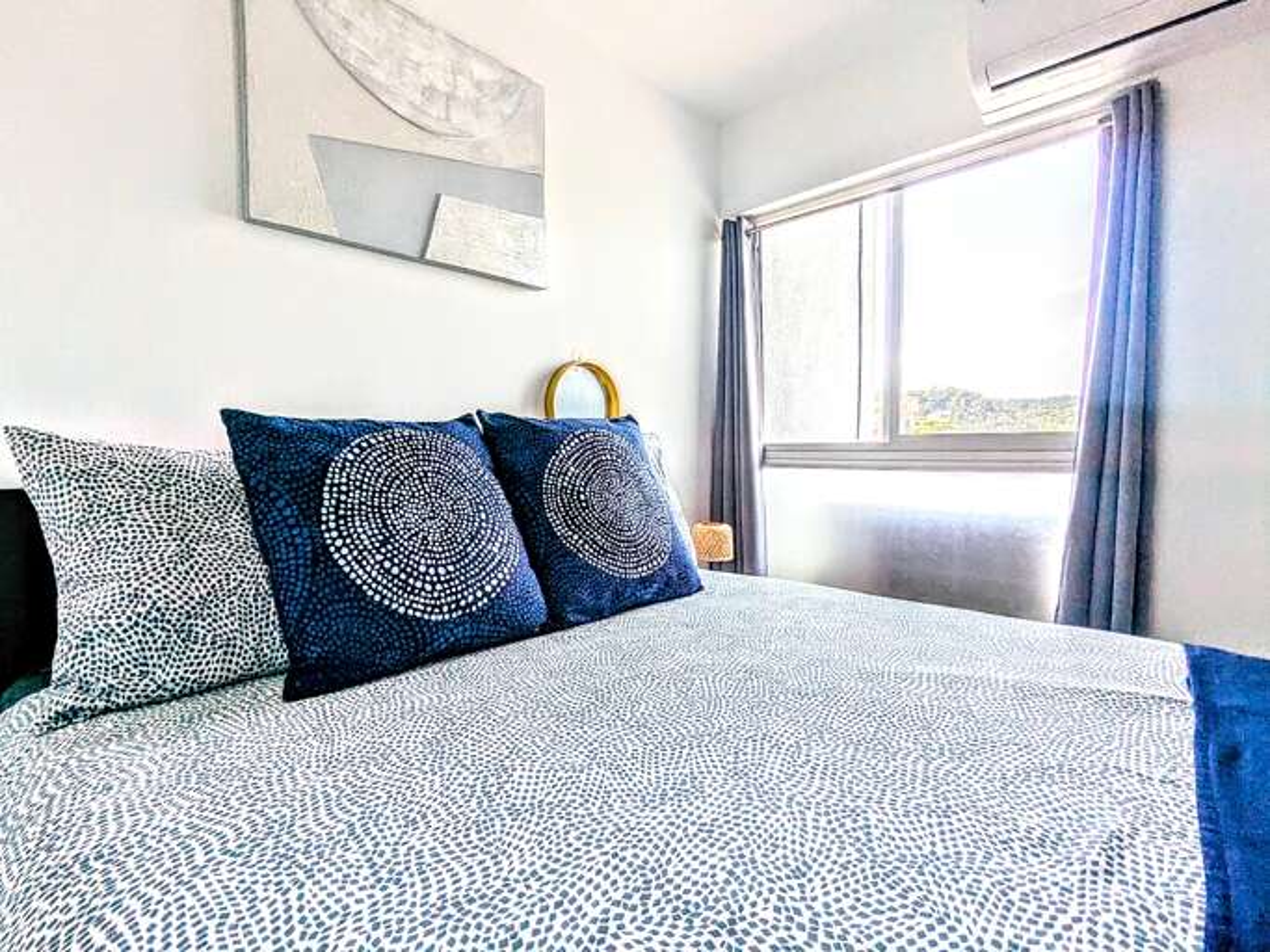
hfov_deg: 94.5
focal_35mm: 16
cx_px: 635
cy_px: 476
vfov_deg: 78.1
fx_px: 587
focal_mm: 2.35
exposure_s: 1/99.2
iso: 47
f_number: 2.2
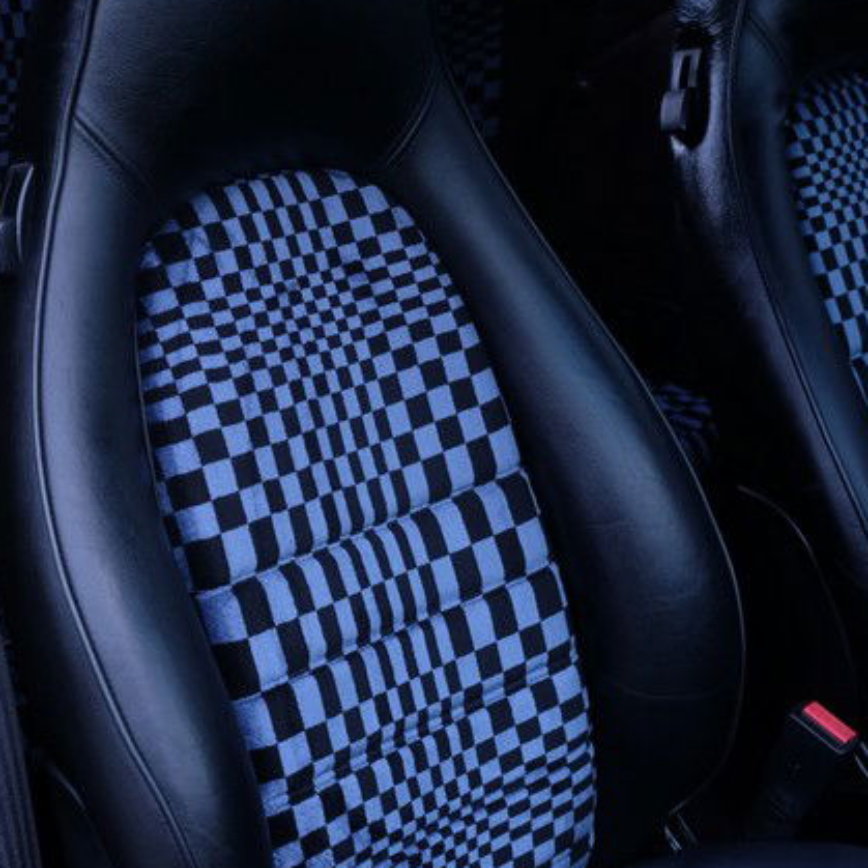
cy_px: 248
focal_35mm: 71
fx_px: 2014
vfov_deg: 24.1
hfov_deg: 24.3
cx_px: 396
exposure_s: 1/75
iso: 200
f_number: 4
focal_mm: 23.3
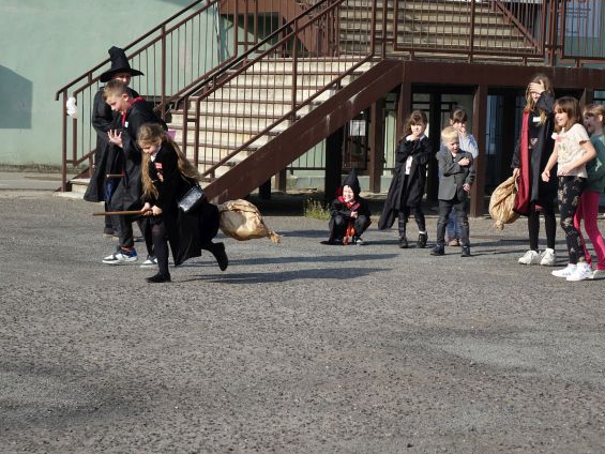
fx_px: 1905
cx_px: 317
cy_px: 226
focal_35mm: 109
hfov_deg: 18.0
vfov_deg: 13.6
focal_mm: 36.77
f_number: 4
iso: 125
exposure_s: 1/640
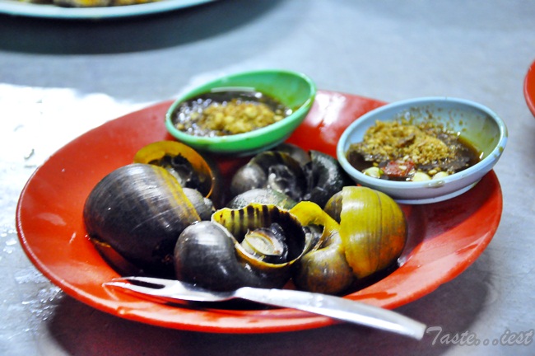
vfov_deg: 14.7
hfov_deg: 21.9
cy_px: 178
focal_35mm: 93
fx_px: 1381
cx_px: 268
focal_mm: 62
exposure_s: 1/13
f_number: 5.3
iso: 3200
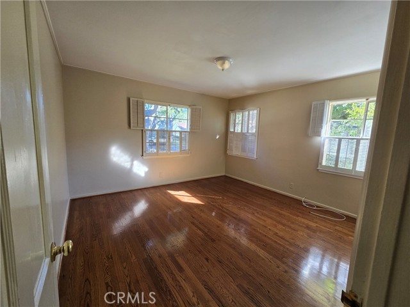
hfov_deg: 106.2
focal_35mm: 13
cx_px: 205
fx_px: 154
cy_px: 154
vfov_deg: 89.9
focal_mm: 2.2
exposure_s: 1/60
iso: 100
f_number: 2.2
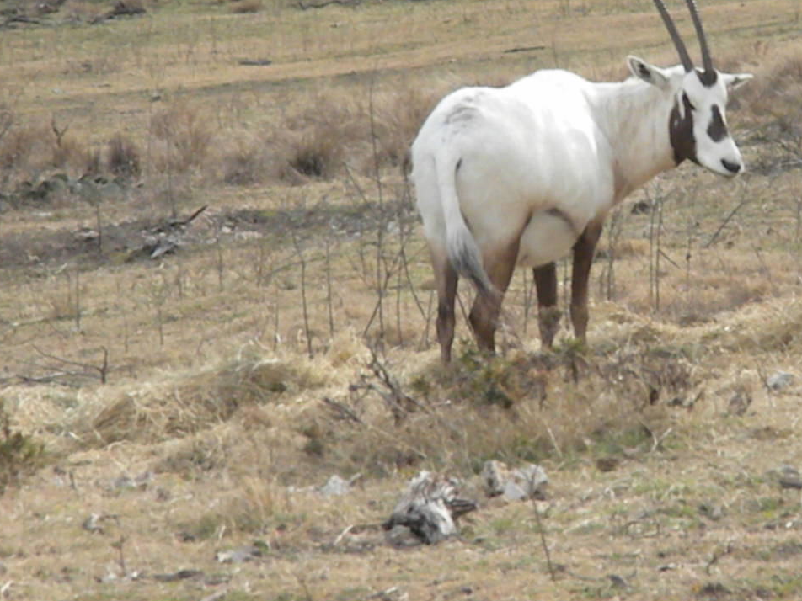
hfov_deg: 4.5
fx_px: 10125
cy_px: 142
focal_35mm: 437
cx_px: 663
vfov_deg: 3.4
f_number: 14
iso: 640
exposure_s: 1/180
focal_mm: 46.2
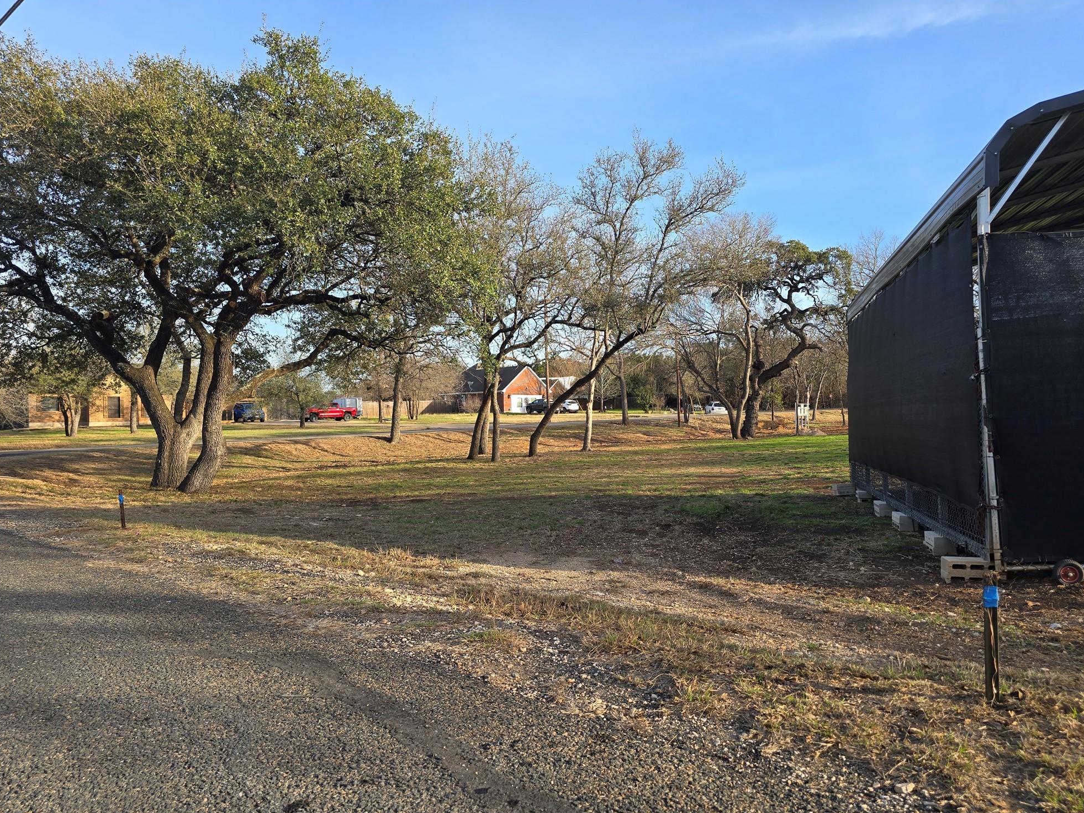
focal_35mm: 24
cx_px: 557
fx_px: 752
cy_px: 420
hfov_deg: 71.6
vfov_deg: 56.8
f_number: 1.7
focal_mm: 6.3
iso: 12
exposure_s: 1/247
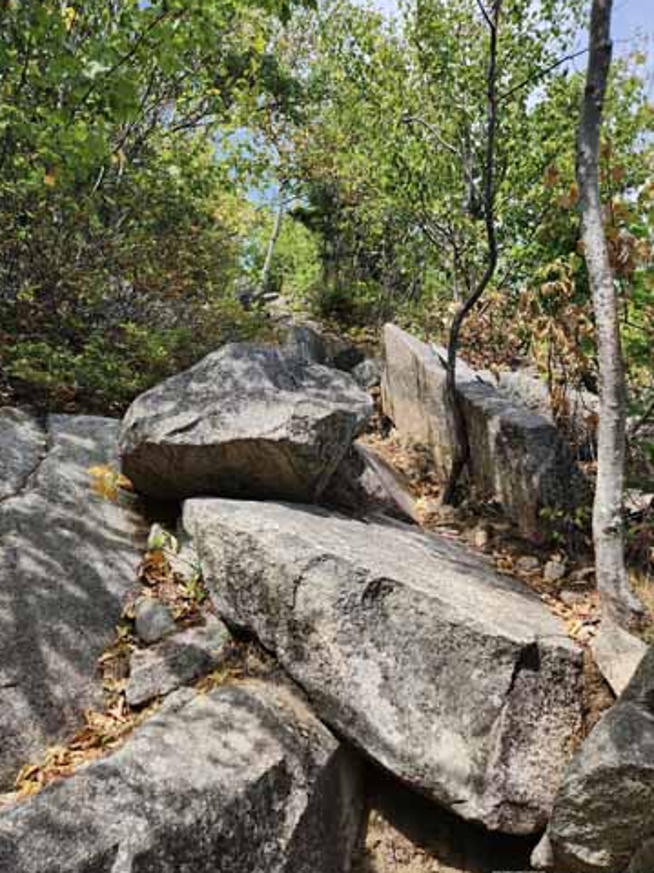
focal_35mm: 24
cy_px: 434
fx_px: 605
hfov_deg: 56.8
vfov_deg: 71.6
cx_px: 329
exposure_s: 1/600
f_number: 1.8
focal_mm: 5.4
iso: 20
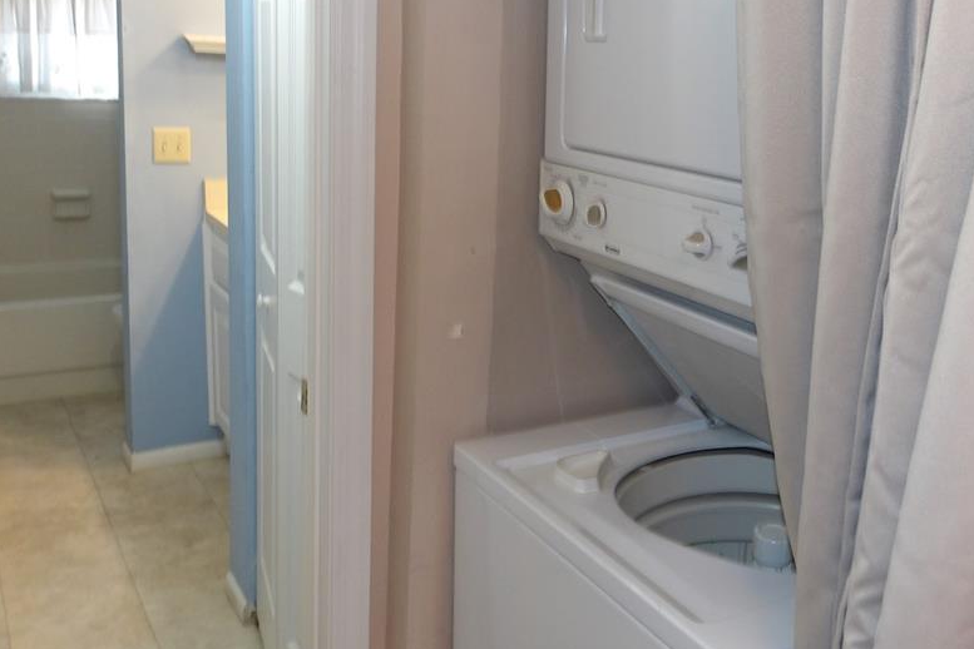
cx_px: 617
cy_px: 254
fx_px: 1001
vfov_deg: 35.8
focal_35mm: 37
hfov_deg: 51.3
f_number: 3
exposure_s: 1/15
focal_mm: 4.9
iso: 200
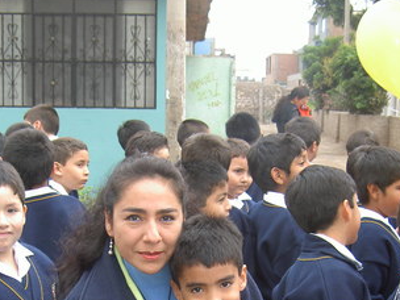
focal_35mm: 82
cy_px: 309
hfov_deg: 23.8
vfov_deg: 17.5
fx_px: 948
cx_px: 186
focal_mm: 8
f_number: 2.8
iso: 50
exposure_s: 1/160
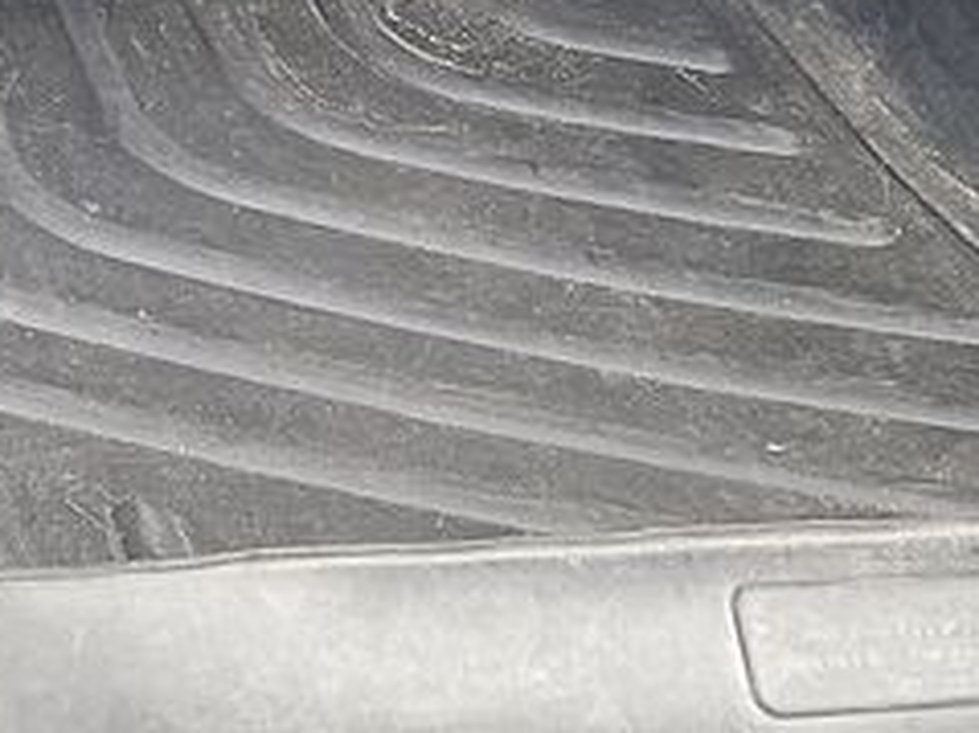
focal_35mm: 161
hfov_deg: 11.1
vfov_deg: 8.6
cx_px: -979
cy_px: -872
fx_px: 4551
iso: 59
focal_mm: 6.7
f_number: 1.8
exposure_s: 1/59
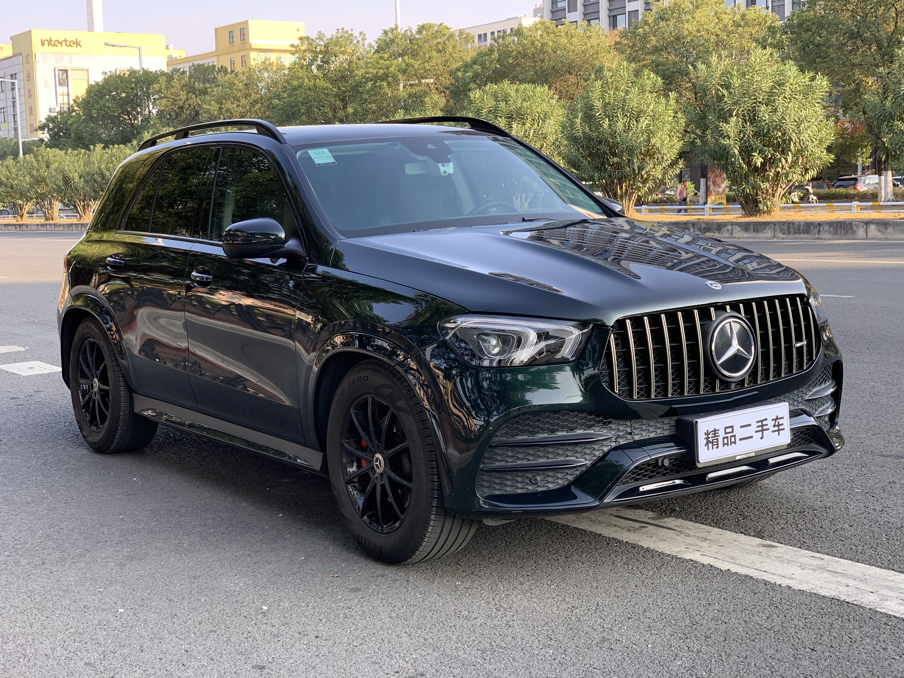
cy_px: 339
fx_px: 1358
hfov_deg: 36.8
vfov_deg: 28.0
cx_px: 452
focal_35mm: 52
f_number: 2.4
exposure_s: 1/98
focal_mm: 6
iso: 16
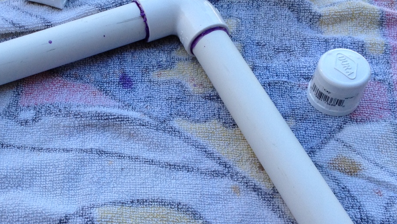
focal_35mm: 68
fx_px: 716
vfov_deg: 17.7
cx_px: 121
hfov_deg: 30.7
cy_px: 117
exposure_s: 1/303
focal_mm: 4.28
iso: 50
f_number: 2.4
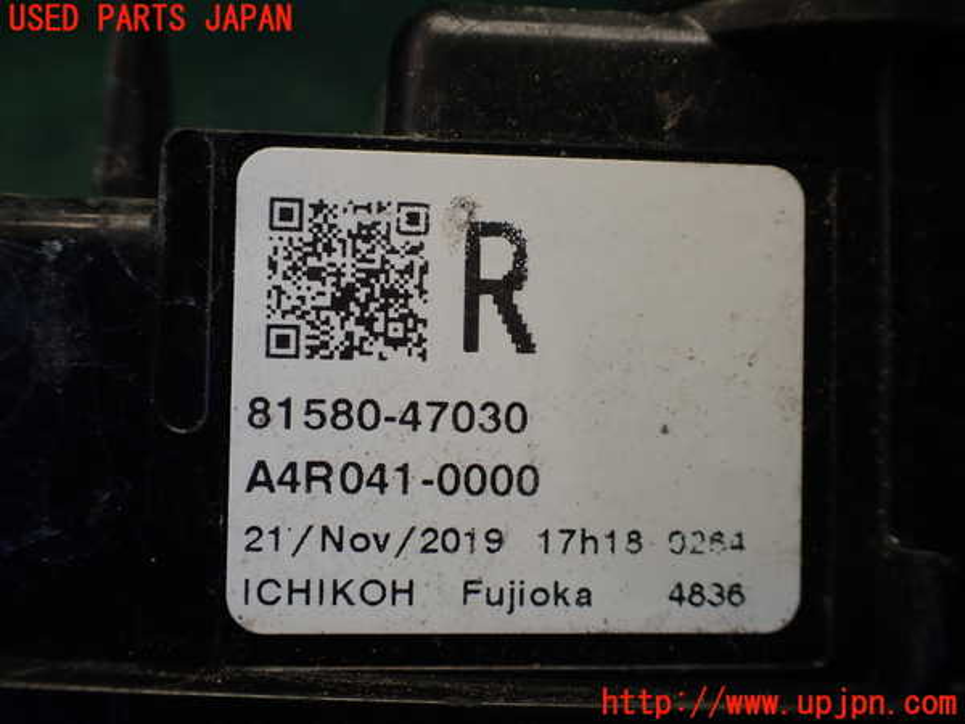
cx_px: 482
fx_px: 836
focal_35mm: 30
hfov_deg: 60.0
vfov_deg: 46.8
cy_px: 362
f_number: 2.3
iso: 100
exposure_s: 1/125
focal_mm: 5.4
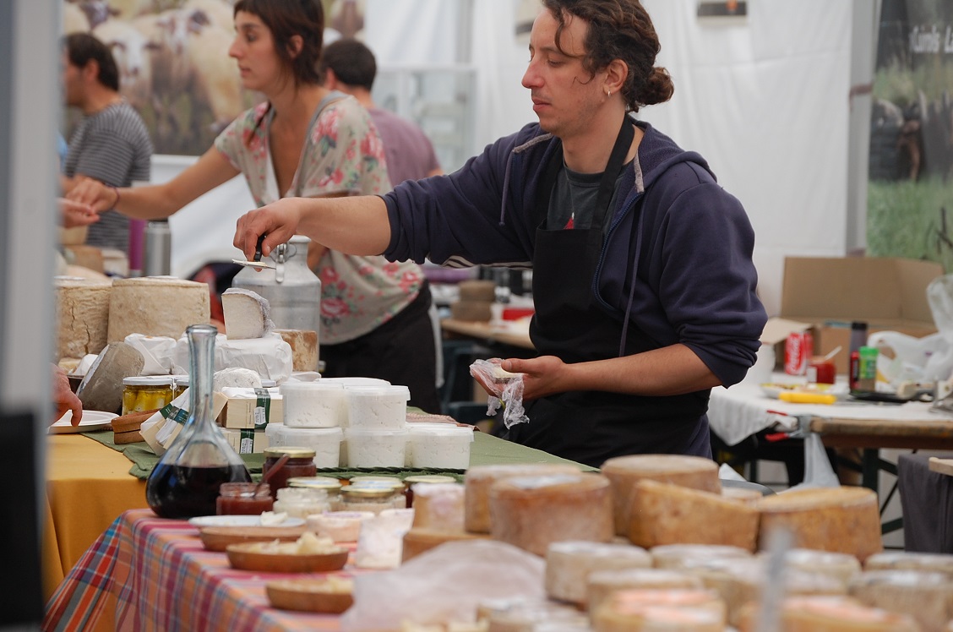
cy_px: 316
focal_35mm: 158
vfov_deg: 8.7
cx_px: 476
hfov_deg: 13.1
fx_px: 4162
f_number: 5.6
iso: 320
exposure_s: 1/500
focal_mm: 105
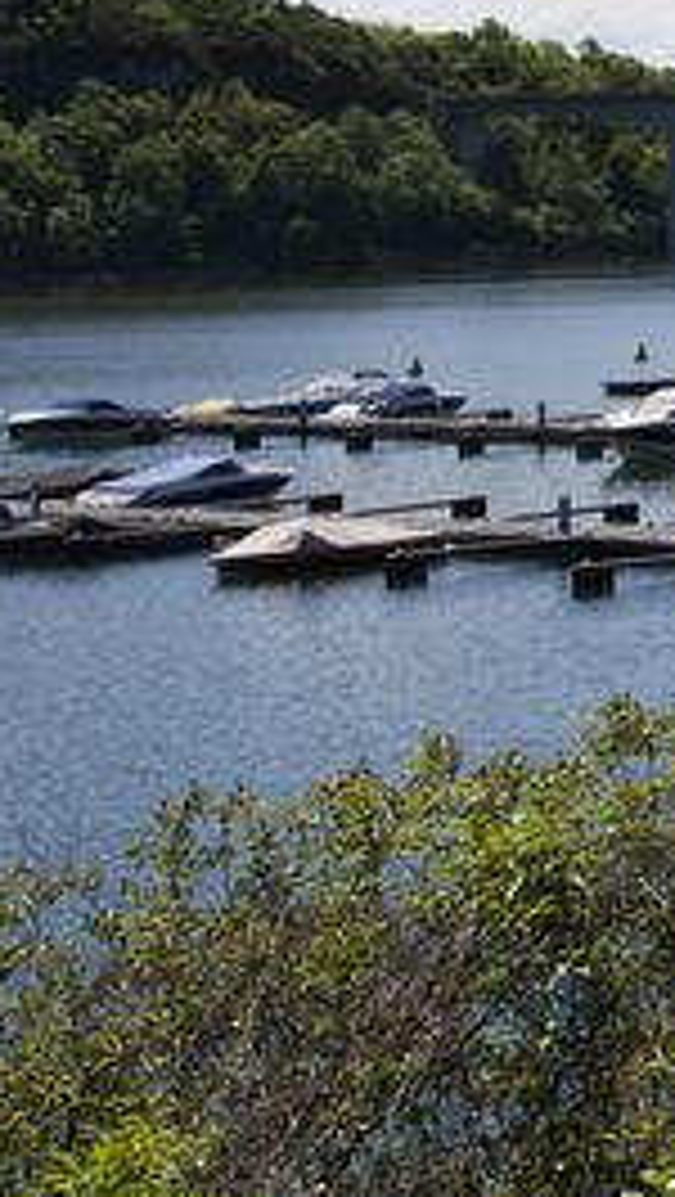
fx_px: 3525
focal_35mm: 111
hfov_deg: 9.3
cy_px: 90
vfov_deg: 18.9
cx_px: 1822
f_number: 14
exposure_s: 1/160
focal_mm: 22
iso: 160
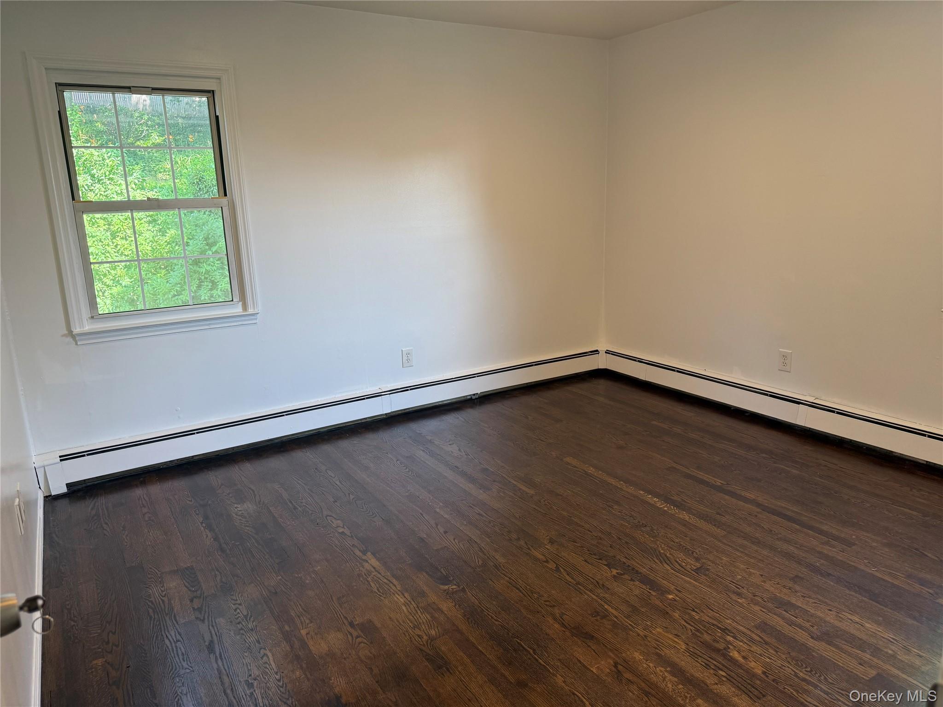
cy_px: 354
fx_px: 654
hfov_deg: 71.6
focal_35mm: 24
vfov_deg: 56.8
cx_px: 472
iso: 125
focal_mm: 6.76
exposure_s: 1/120
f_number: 1.78
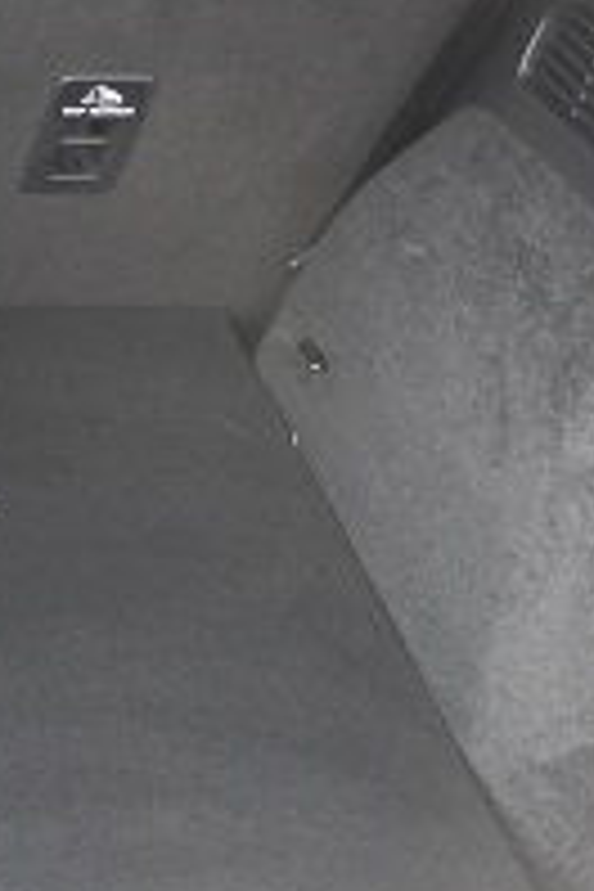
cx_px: -279
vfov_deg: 21.7
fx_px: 2326
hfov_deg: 13.7
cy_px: 522
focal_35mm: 94
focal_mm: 6
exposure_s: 1/30
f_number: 2.8
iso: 280
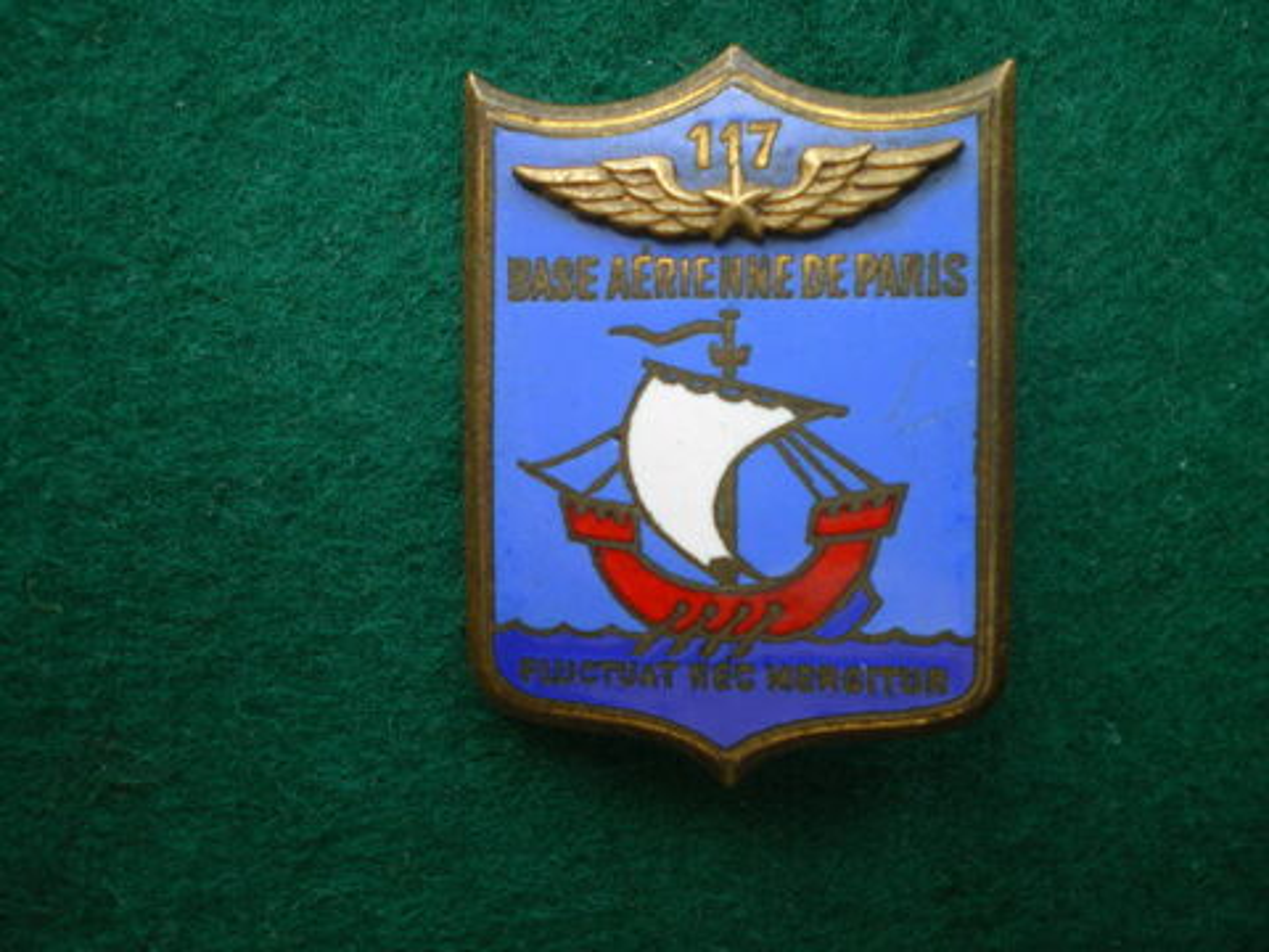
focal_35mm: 38
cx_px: 634
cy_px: 476
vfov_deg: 37.7
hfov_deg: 49.0
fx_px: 1393
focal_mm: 6.3
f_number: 3.1
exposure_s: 1/50
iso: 100
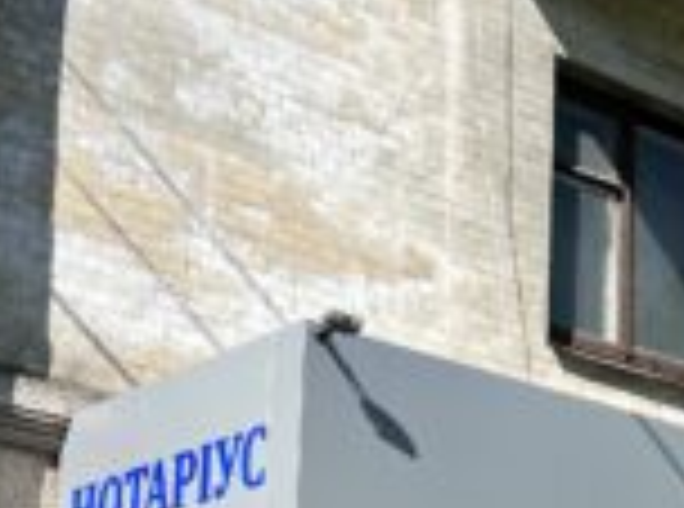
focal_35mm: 78
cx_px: 641
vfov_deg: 17.5
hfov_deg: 24.2
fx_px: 1536
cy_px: 679
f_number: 1.5
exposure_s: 1/5882
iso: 50
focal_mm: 5.7
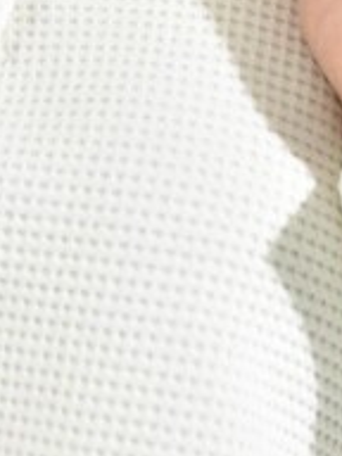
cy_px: 116
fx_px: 2477
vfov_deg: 10.5
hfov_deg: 7.9
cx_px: 86
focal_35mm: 188
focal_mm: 50
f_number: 7.1
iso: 100
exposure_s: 1/160
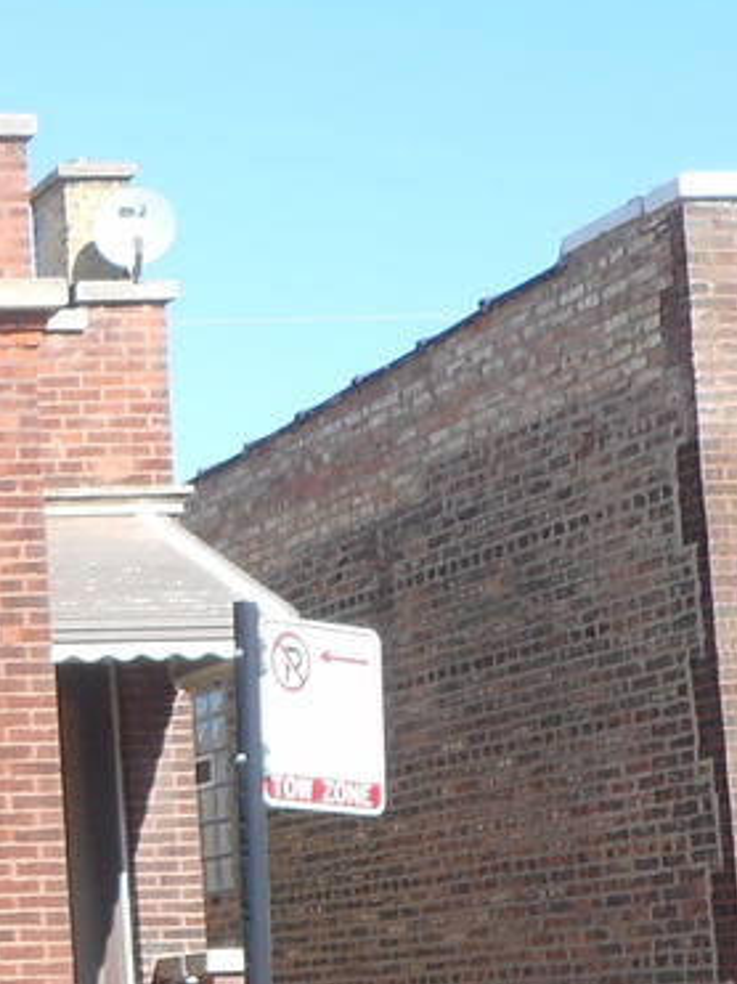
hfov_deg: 12.4
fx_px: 2755
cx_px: -960
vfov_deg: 20.0
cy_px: 804
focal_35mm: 97
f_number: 3.7
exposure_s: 1/250
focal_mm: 4.5
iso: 80
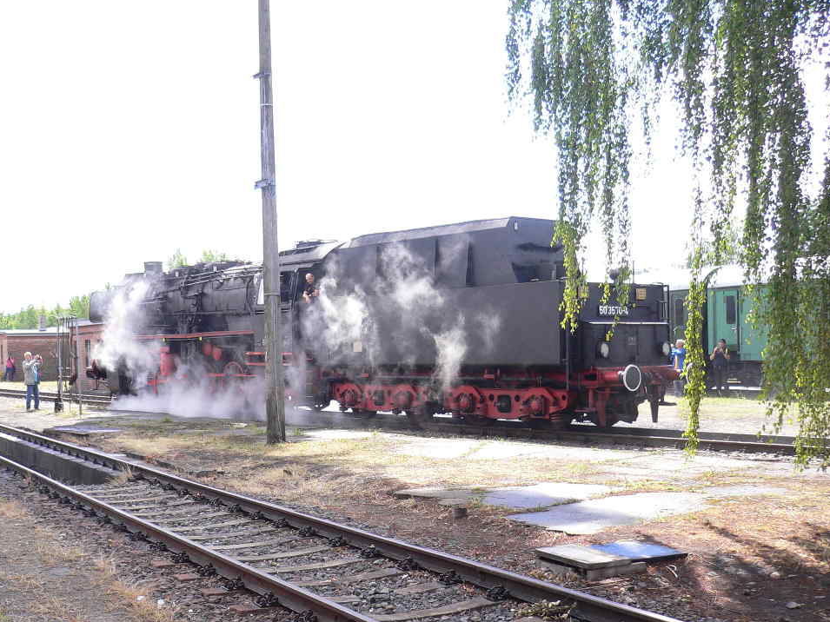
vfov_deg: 32.8
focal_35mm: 44
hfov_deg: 42.8
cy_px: 367
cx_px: 348
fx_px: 1055
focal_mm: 5.8
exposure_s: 1/400
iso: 100
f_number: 2.8
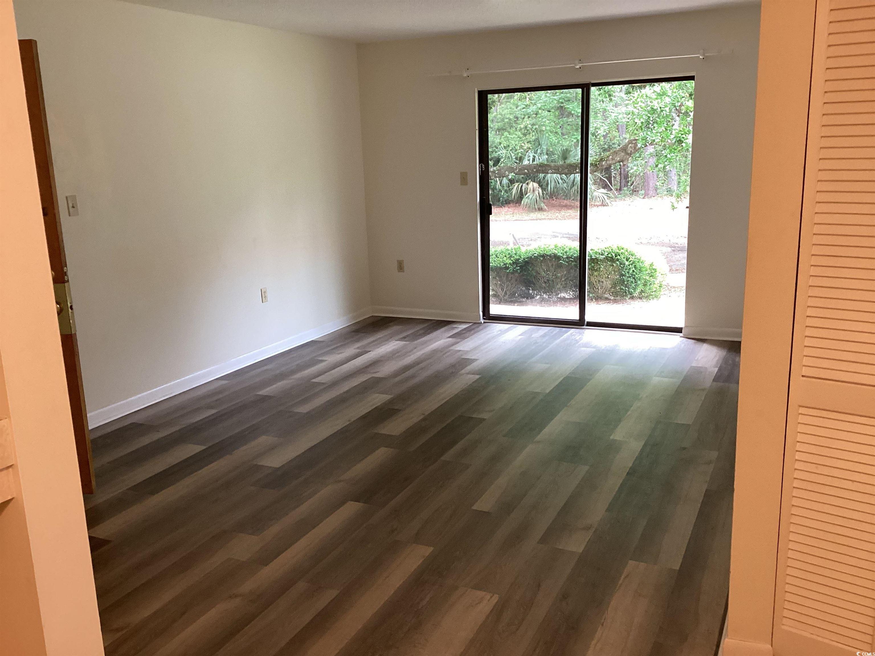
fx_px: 784
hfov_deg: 58.4
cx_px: 438
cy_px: 328
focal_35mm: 31
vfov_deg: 45.4
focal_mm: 3.3
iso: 160
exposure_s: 1/60
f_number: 2.4
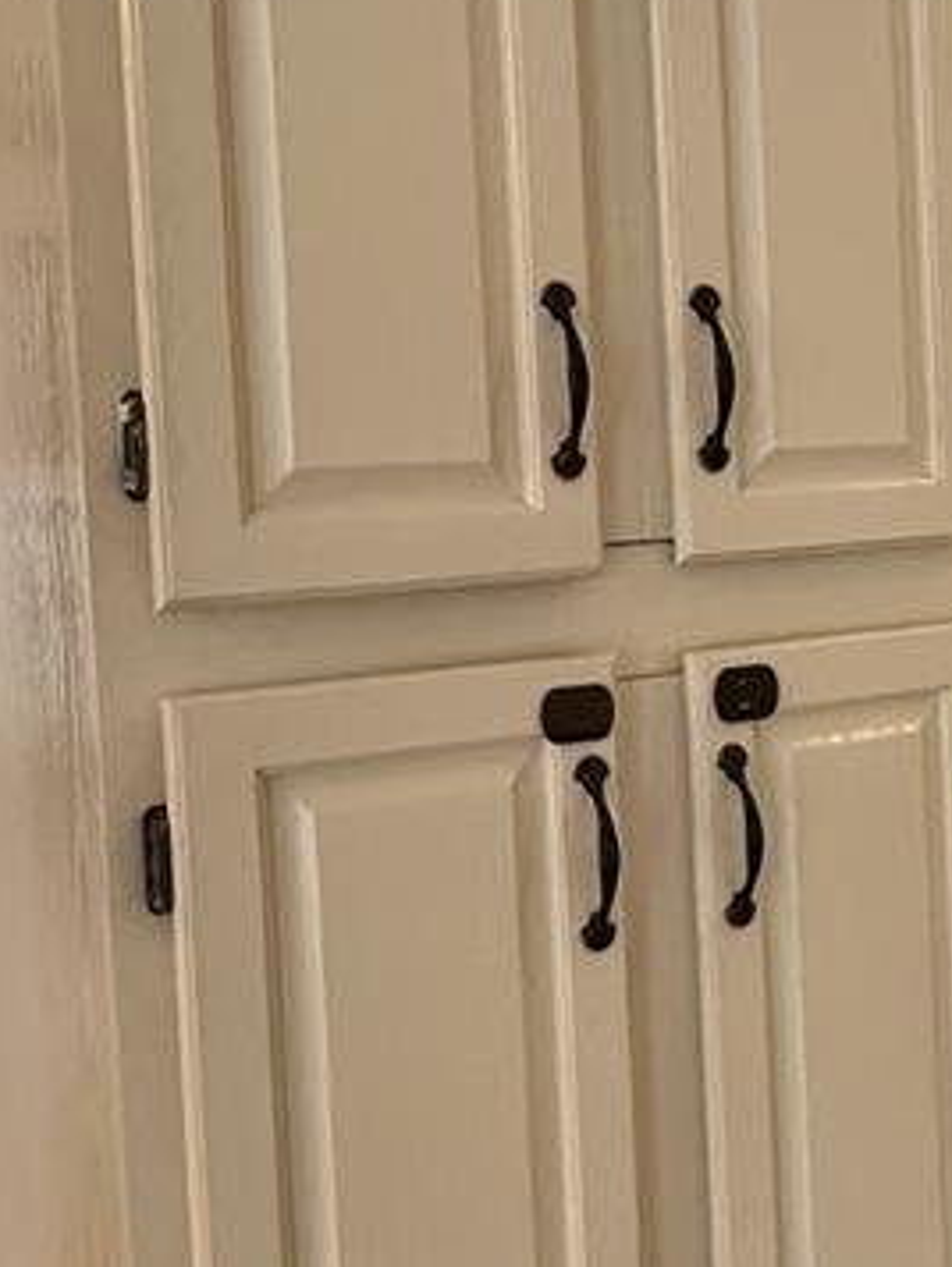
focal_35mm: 47
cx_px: 956
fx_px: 1722
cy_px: 543
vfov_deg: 40.3
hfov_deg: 28.9
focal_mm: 2.22
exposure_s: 1/60
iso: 500
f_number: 2.2
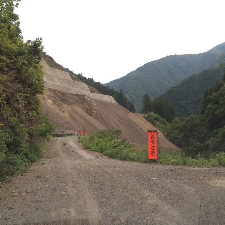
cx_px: 118
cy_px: 111
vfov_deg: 46.0
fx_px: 265
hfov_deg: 46.0
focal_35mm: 36
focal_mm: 4.12
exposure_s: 1/40
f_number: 2.2
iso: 32
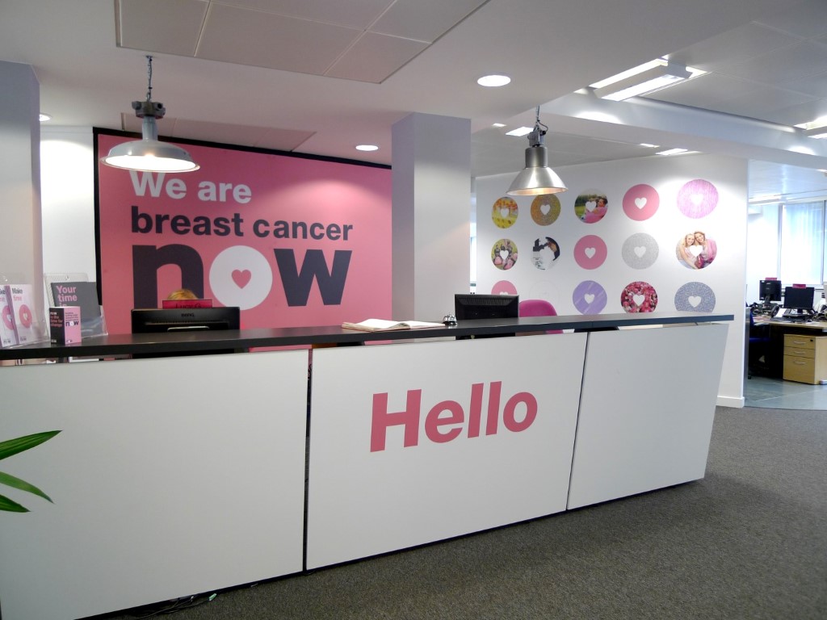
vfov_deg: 56.8
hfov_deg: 71.6
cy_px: 310
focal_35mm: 24
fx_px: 573
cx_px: 414
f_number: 2
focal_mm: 5.1
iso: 80
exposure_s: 1/30
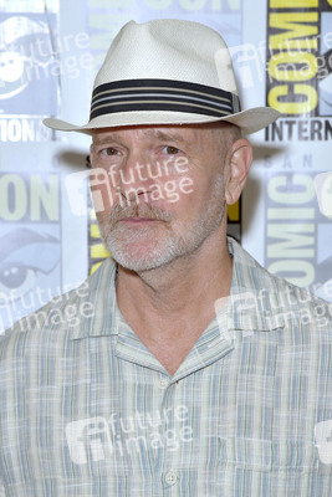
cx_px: 166
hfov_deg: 11.4
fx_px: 1658
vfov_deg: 17.1
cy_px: 248
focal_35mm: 120
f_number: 6.3
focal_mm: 120
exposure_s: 1/250
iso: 800
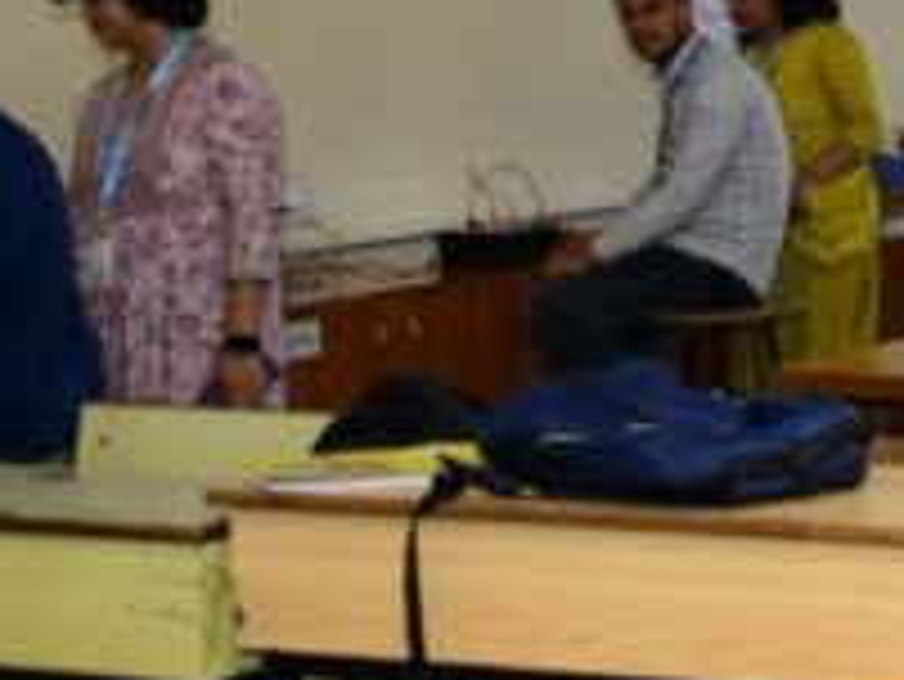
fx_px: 3162
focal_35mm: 121
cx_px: 1430
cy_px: 207
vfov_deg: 12.2
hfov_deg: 14.9
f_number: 3.5
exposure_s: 1/125
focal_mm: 22
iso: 1250
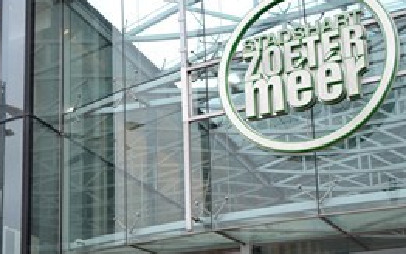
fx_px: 697
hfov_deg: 30.1
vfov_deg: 20.1
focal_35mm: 63
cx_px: -5
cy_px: 248
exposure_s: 1/125
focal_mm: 18
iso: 280
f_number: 5.6
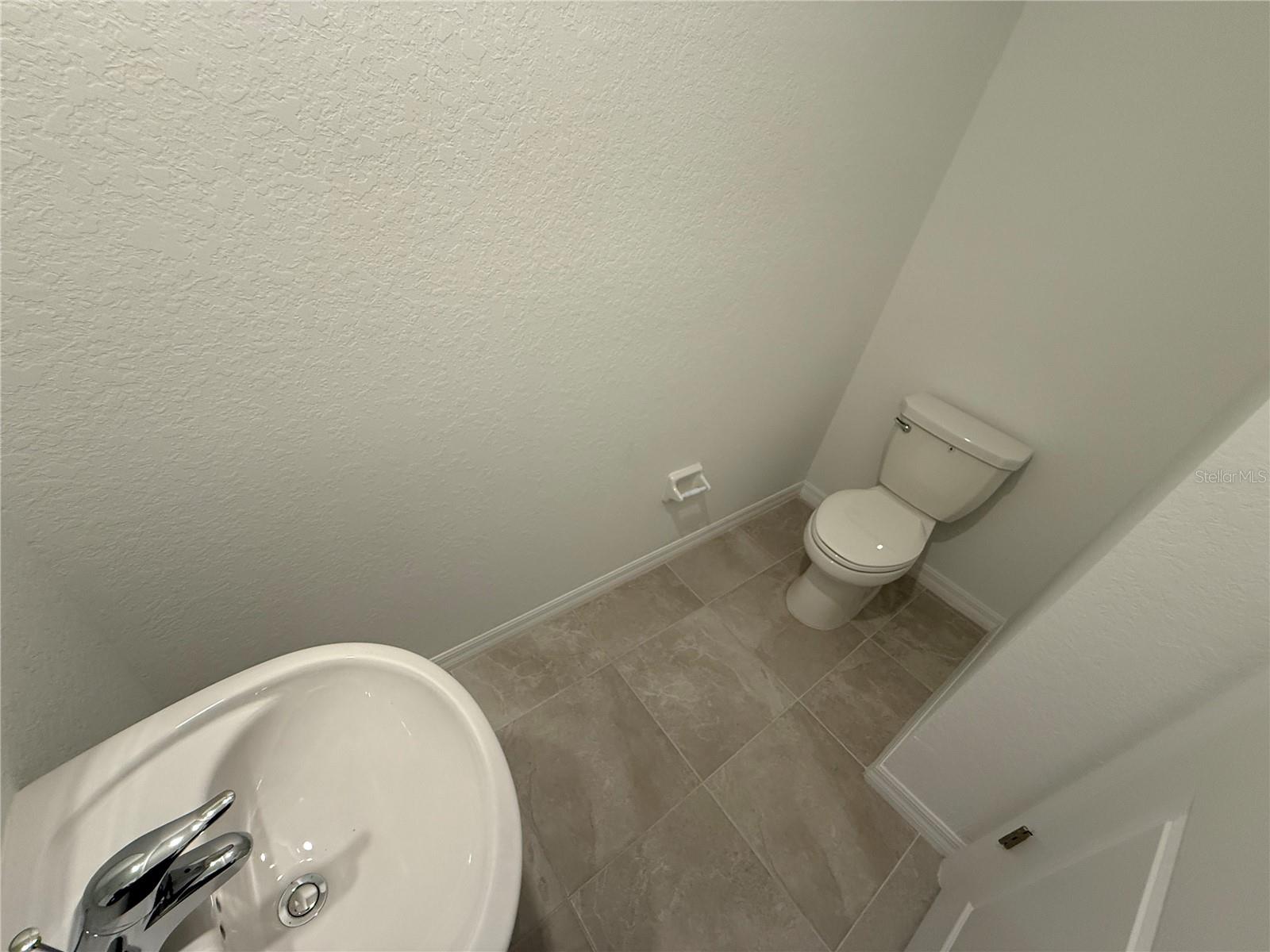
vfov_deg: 85.7
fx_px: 514
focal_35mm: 14
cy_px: 476
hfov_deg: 102.1
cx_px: 635
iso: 250
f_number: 2.2
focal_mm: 2.22
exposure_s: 1/120
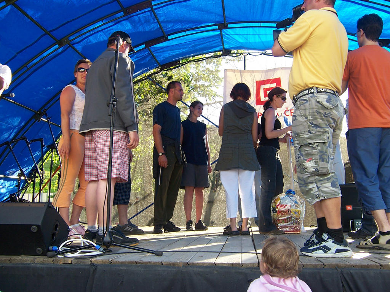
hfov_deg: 55.4
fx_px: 372
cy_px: 146
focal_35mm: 33
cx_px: 195
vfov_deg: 42.9
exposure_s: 1/90
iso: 80
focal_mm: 5.5
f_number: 3.4
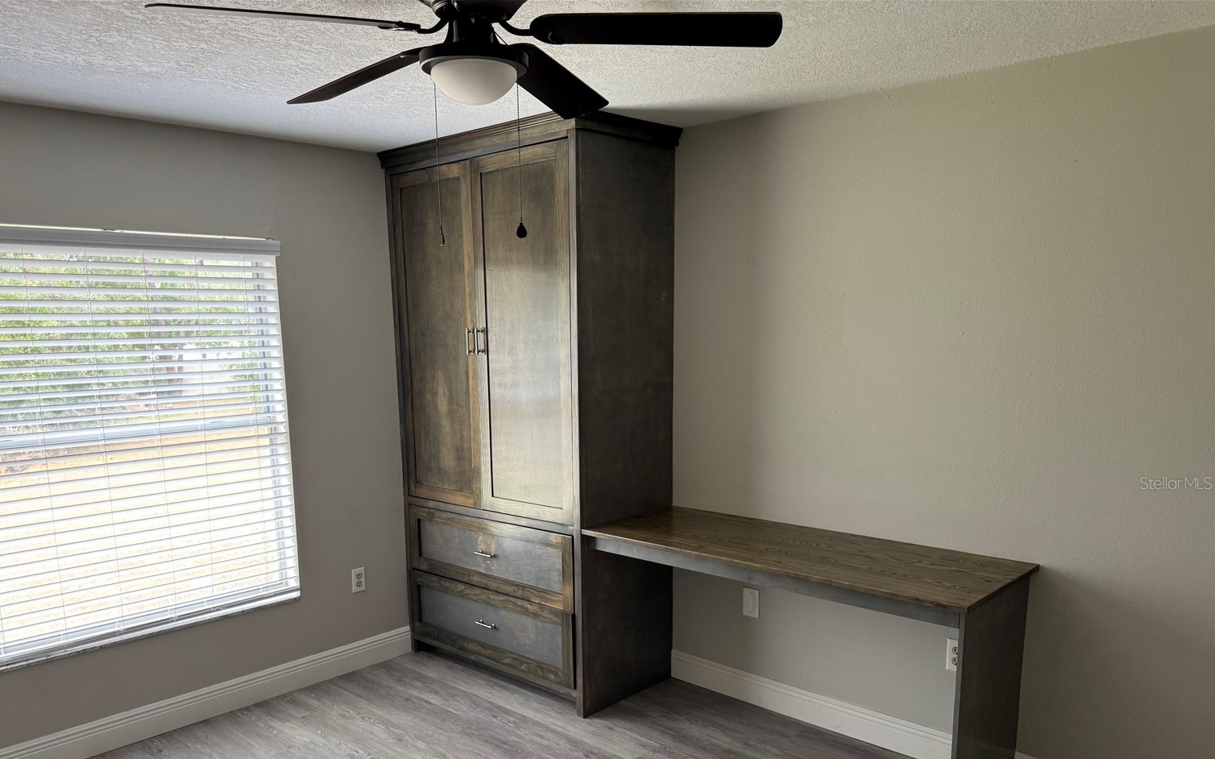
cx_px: 571
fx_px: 894
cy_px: 483
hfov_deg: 68.3
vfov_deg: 45.5
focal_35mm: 27
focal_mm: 6.76
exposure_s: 1/60
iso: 125
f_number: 1.78
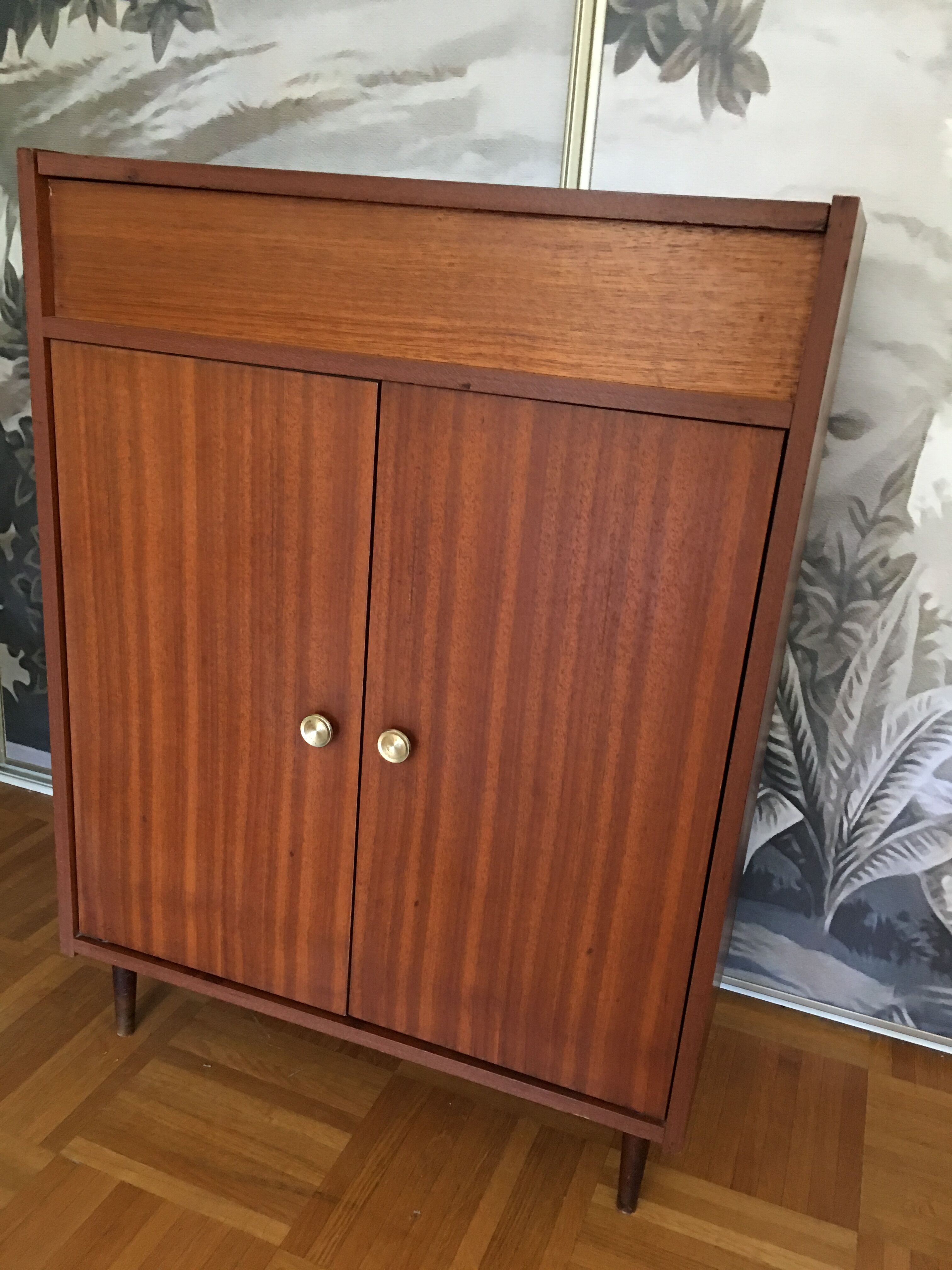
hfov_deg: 48.2
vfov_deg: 61.7
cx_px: 476
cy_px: 635
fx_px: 1063
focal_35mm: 29
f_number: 2.2
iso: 125
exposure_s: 1/17
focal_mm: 4.15
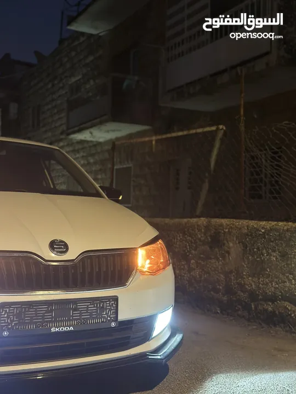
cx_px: 148
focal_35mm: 48
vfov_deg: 39.7
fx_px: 547
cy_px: 197
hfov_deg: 30.3
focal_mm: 6.86
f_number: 1.78
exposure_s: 1/33
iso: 320
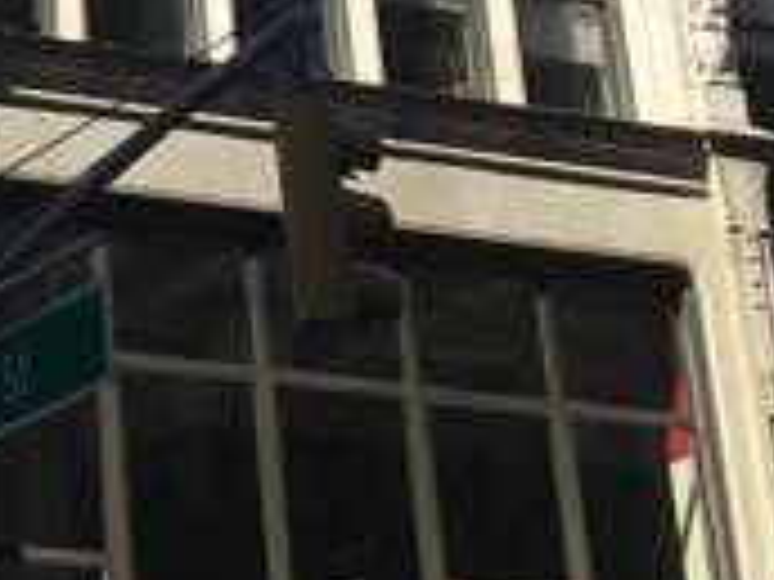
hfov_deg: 13.3
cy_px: -382
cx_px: -176
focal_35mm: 144
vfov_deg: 9.9
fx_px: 3220
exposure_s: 1/1359
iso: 25
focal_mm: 3.3
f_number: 2.4
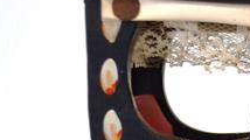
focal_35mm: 153
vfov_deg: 7.7
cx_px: 348
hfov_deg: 13.4
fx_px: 1013
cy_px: 219
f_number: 4.2
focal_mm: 26
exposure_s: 1/30
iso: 280
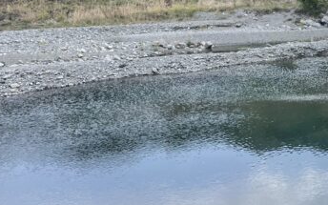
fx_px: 733
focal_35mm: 82
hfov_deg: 22.7
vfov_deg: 15.6
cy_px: 0
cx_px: 420
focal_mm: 4.2
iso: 32
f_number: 1.6
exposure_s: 1/1335
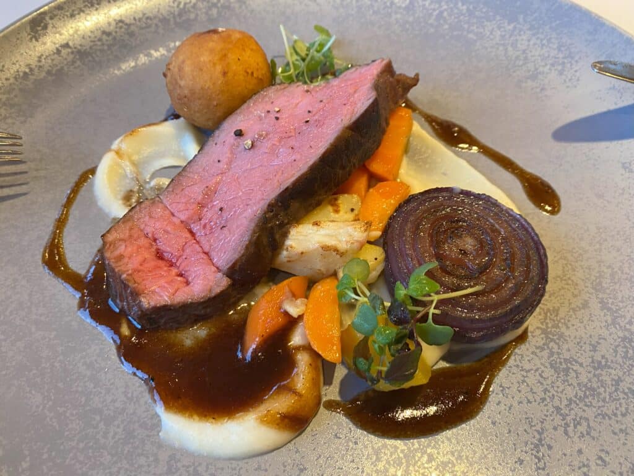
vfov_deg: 53.1
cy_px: 238
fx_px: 476
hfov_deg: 67.3
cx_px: 317
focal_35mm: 26
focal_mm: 4.25
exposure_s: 1/33
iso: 400
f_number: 1.8
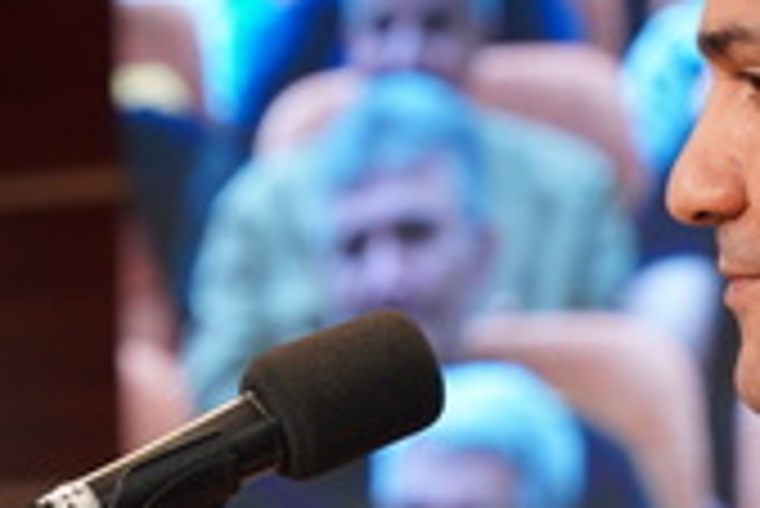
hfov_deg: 8.0
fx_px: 5393
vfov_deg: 5.4
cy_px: 587
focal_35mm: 255
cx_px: 670
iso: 1600
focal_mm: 67.6
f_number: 4
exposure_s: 1/160
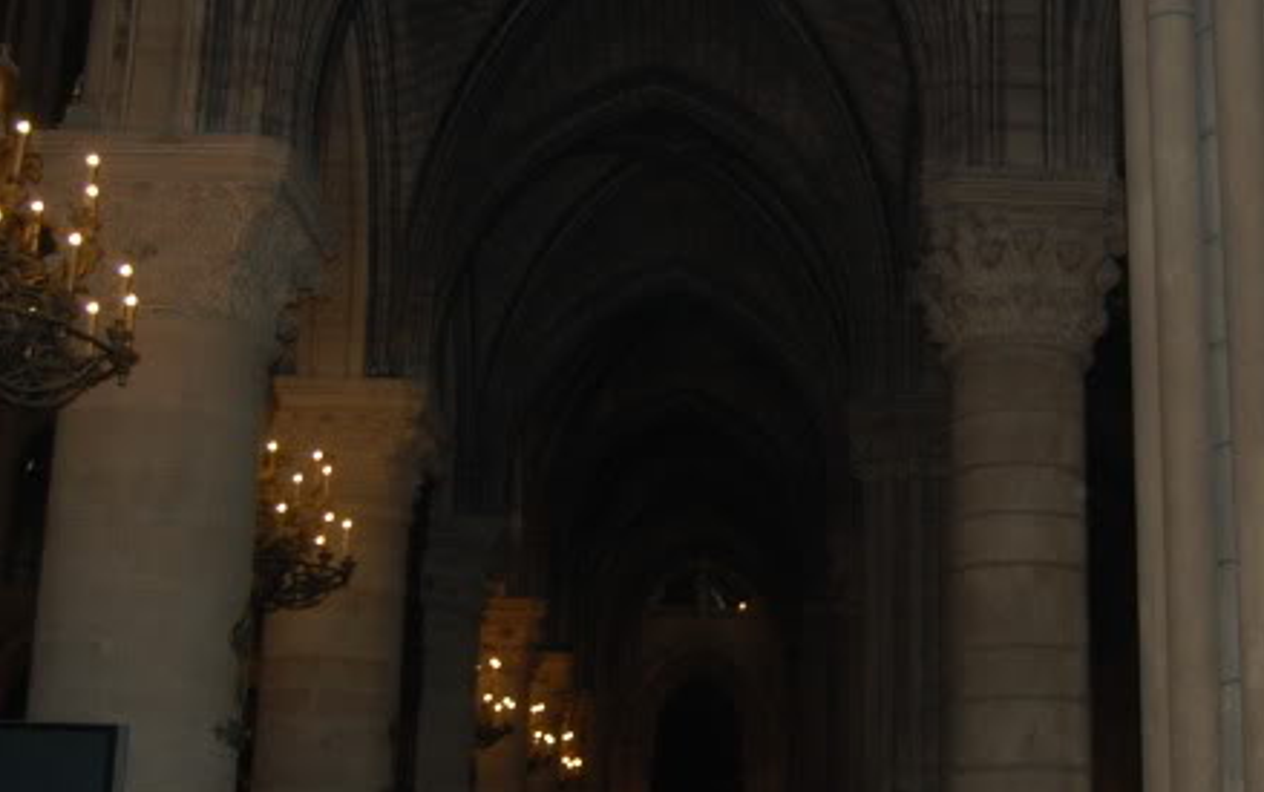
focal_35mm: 50
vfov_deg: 25.8
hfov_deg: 39.9
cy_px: 508
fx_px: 1724
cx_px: 825
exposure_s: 1/60
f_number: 3.5
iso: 400
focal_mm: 18
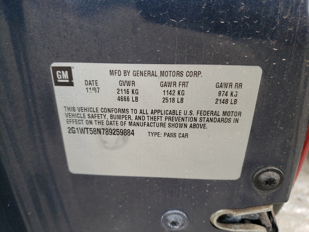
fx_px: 232
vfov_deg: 53.1
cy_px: 116
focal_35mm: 26
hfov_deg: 67.3
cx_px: 154
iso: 50
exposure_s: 1/303
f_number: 1.5
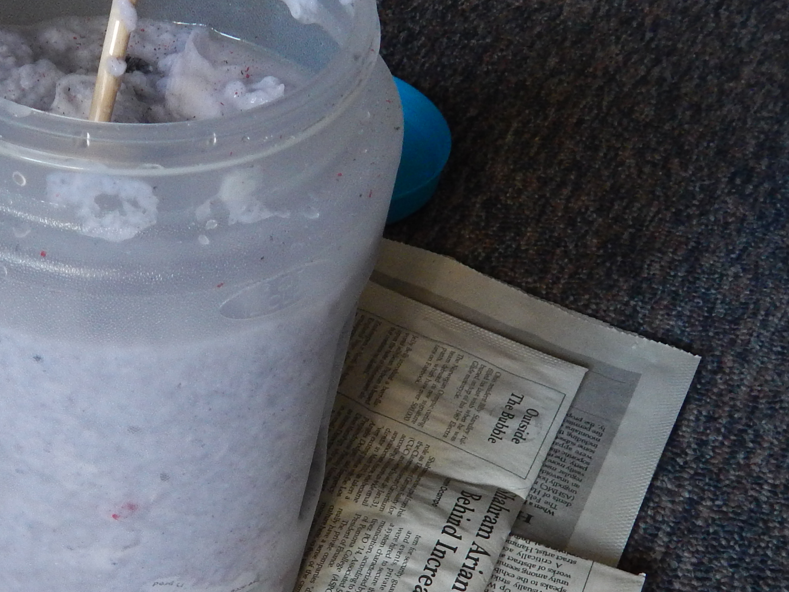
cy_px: 467
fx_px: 1231
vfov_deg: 26.6
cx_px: 110
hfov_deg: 34.0
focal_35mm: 54
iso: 280
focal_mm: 4
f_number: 3
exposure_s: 1/30
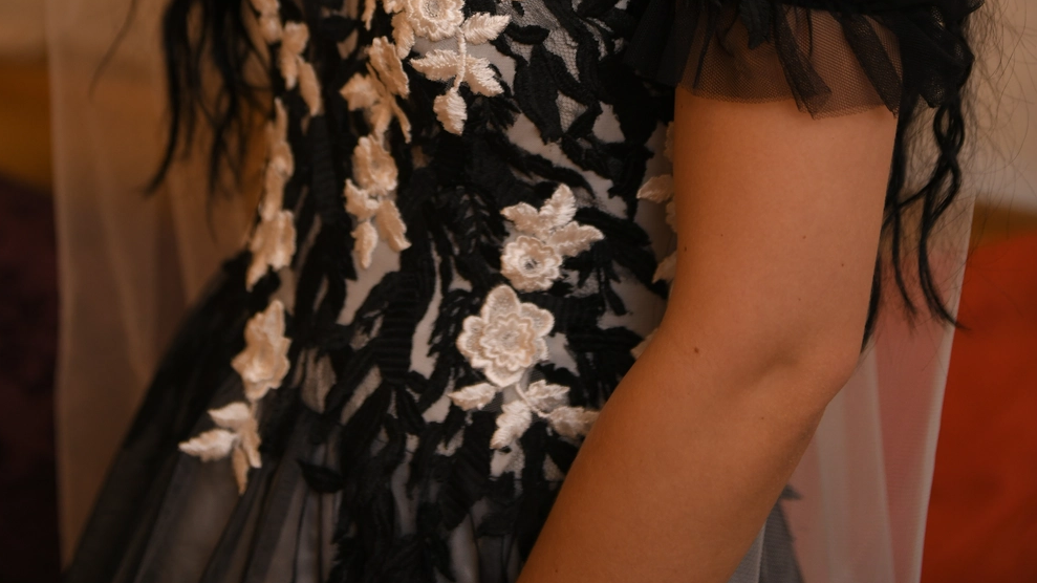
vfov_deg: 13.2
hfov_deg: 23.9
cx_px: 519
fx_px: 2447
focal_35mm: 89
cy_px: -116
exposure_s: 1/250
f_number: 2.8
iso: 640
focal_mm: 56
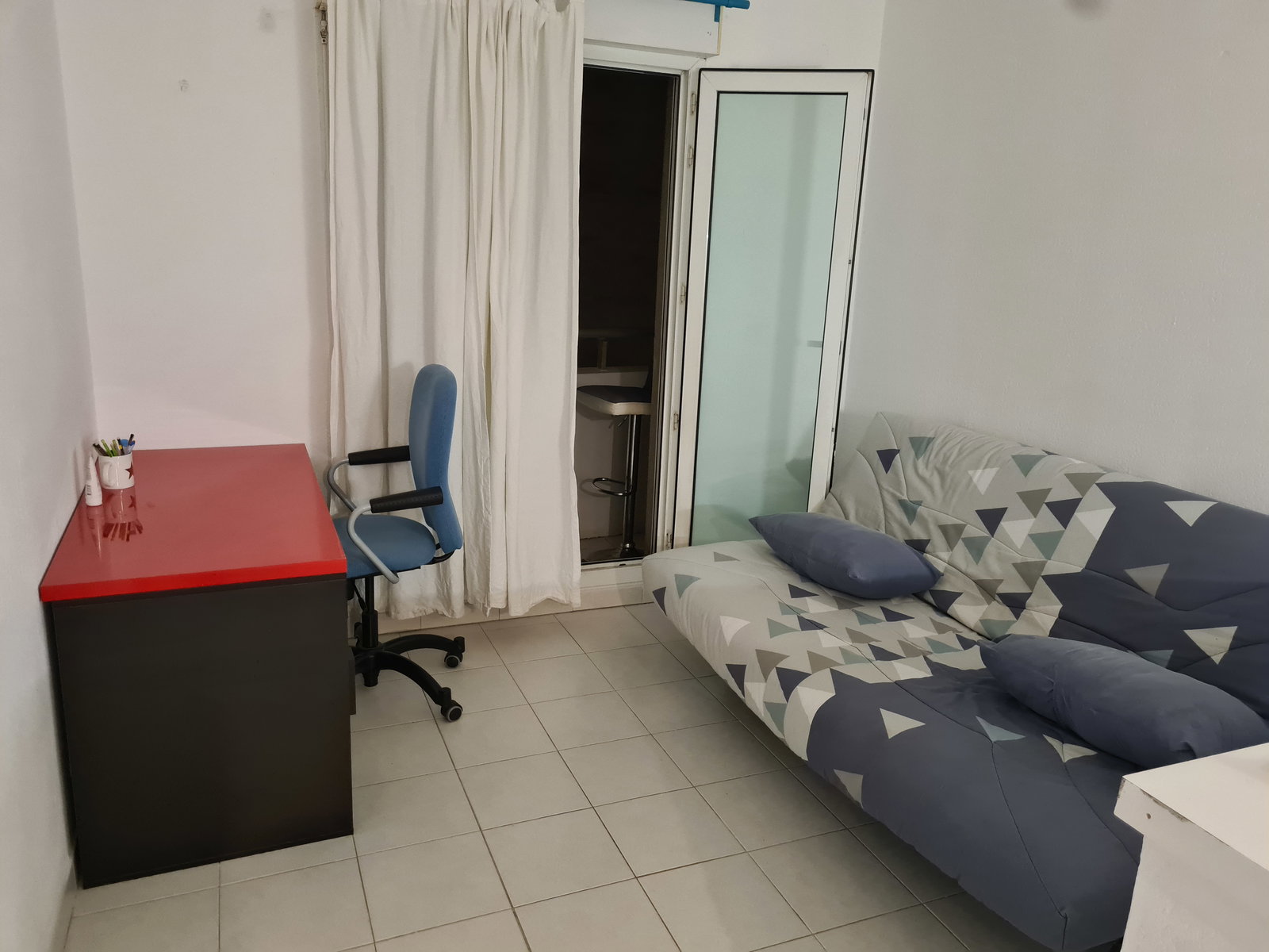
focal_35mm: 26
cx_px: 634
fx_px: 953
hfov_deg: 67.3
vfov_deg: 53.1
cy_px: 476
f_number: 1.8
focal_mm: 5.4
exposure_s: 1/25
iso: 640
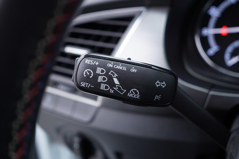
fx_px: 239
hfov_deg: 53.1
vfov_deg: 36.9
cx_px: 120
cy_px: 80
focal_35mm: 36
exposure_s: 1/40
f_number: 2.8
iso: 200
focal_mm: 24
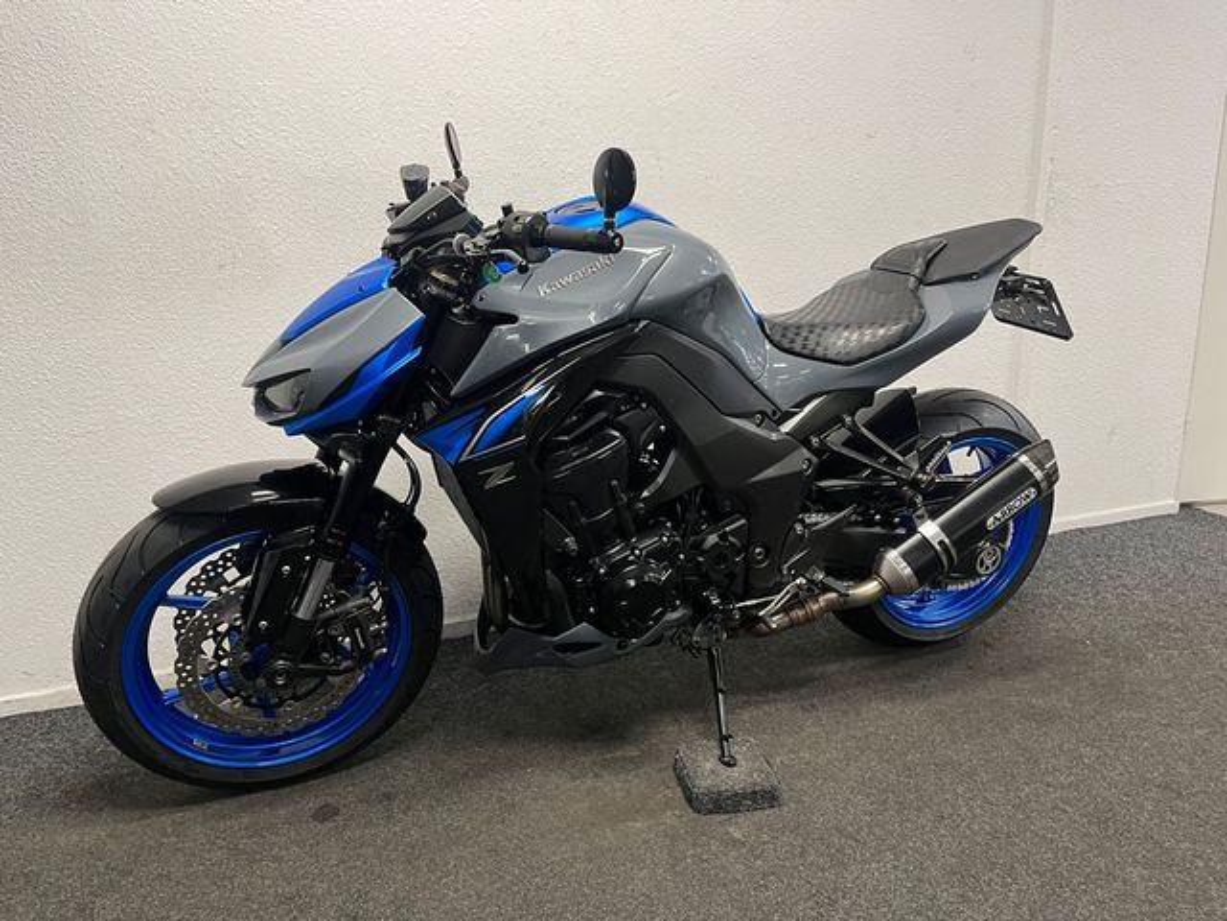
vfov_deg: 53.1
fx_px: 922
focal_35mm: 26
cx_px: 614
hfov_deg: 67.3
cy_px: 460
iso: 125
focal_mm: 5.1
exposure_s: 1/50
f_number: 1.6
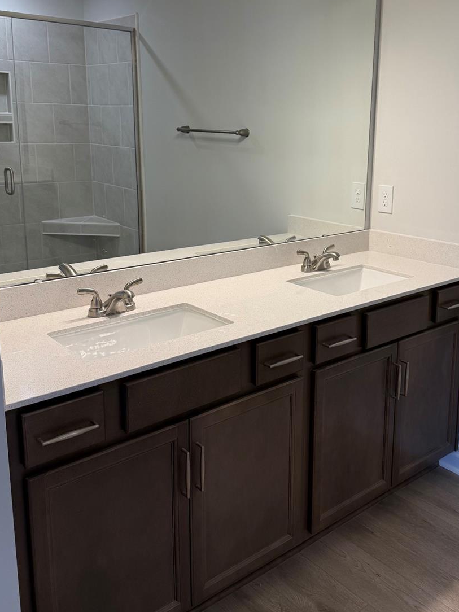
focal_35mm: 34
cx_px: 274
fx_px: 601
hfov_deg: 41.6
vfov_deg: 53.6
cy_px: 244
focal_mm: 6.76
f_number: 1.78
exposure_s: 1/120
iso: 100
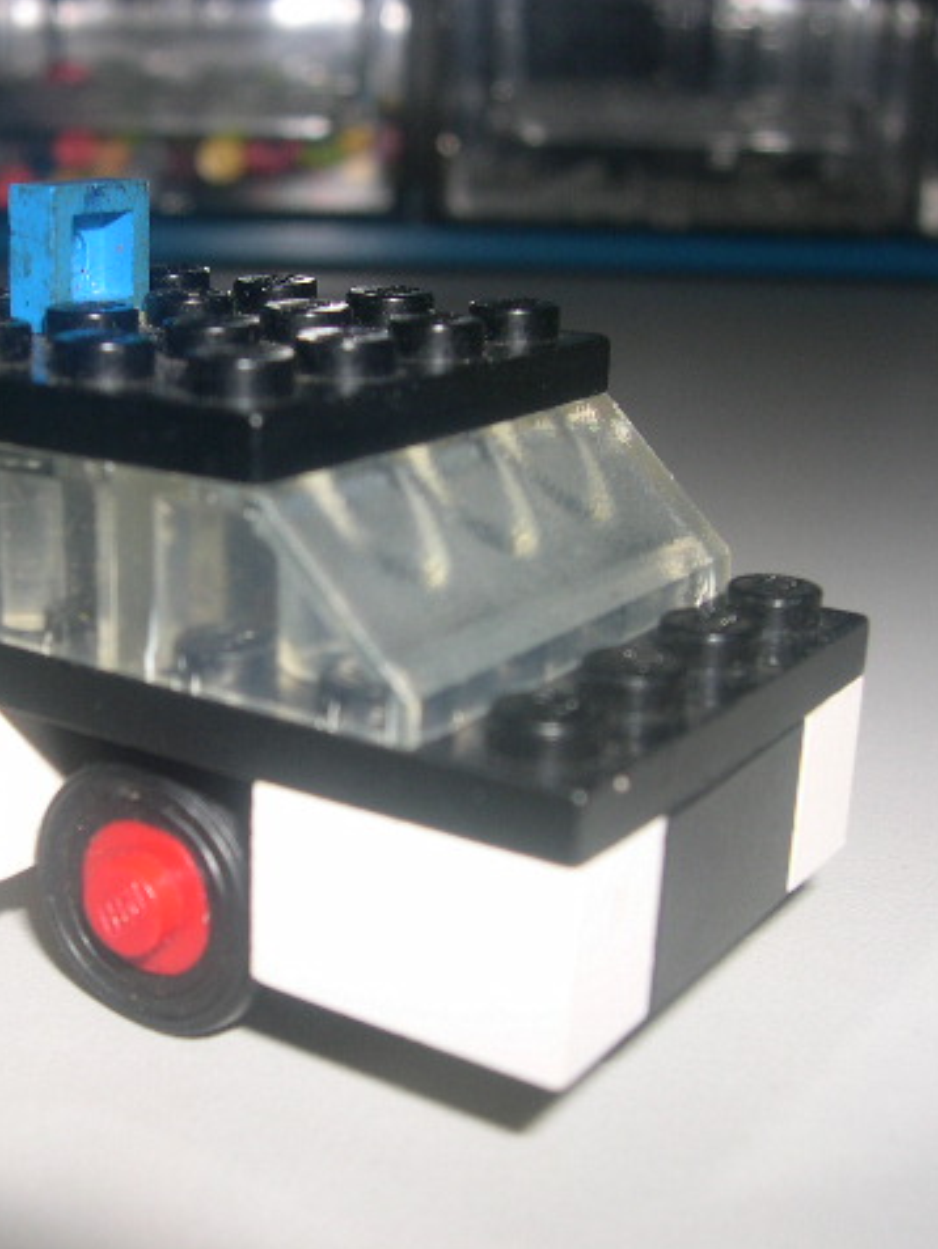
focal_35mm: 51
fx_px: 1842
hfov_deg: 28.0
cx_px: 197
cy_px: 626
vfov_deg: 37.5
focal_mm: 8
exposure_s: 1/60
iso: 100
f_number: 7.6
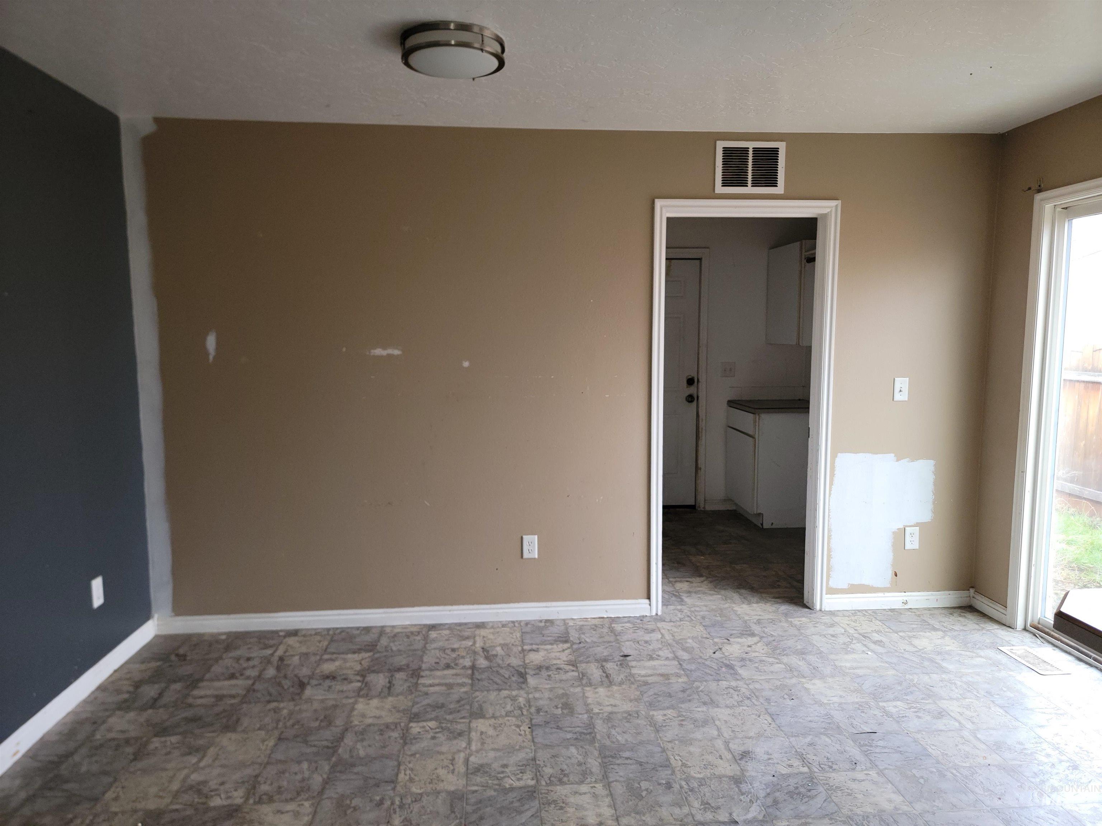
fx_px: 764
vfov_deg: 56.8
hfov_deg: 71.6
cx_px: 551
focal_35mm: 24
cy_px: 413
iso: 100
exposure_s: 1/60
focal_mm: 6.7
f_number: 1.8
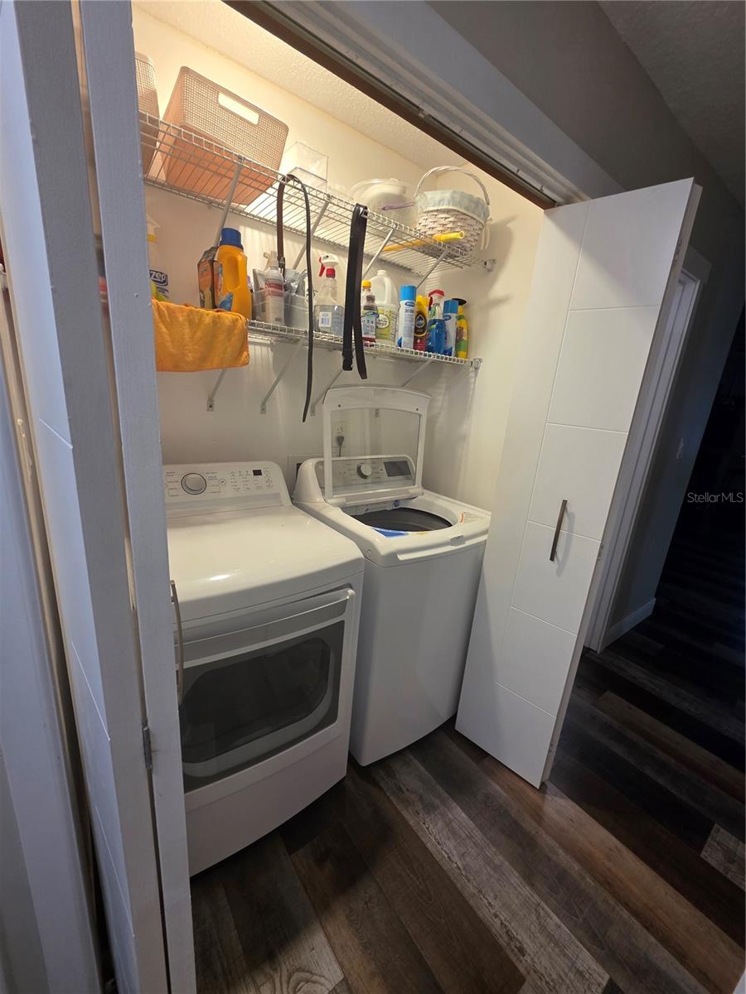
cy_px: 497
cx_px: 373
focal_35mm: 13
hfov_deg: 89.9
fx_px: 374
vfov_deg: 106.2
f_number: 1.9
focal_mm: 2.2
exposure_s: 1/60
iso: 160
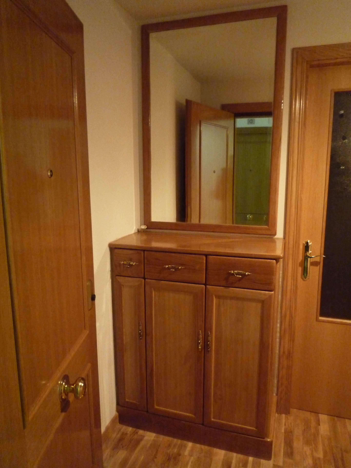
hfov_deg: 54.9
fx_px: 338
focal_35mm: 25
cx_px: 176
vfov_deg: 69.4
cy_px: 234
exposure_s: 1/15
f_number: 2.8
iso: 800
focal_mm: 4.4
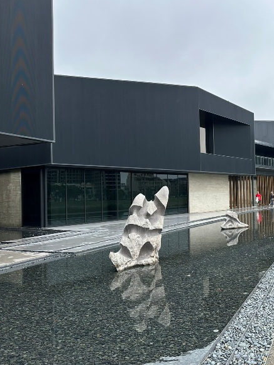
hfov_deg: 40.3
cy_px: 182
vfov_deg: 55.4
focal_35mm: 33
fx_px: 349
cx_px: 236
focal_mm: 6.86
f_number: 1.78
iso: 80
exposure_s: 1/836
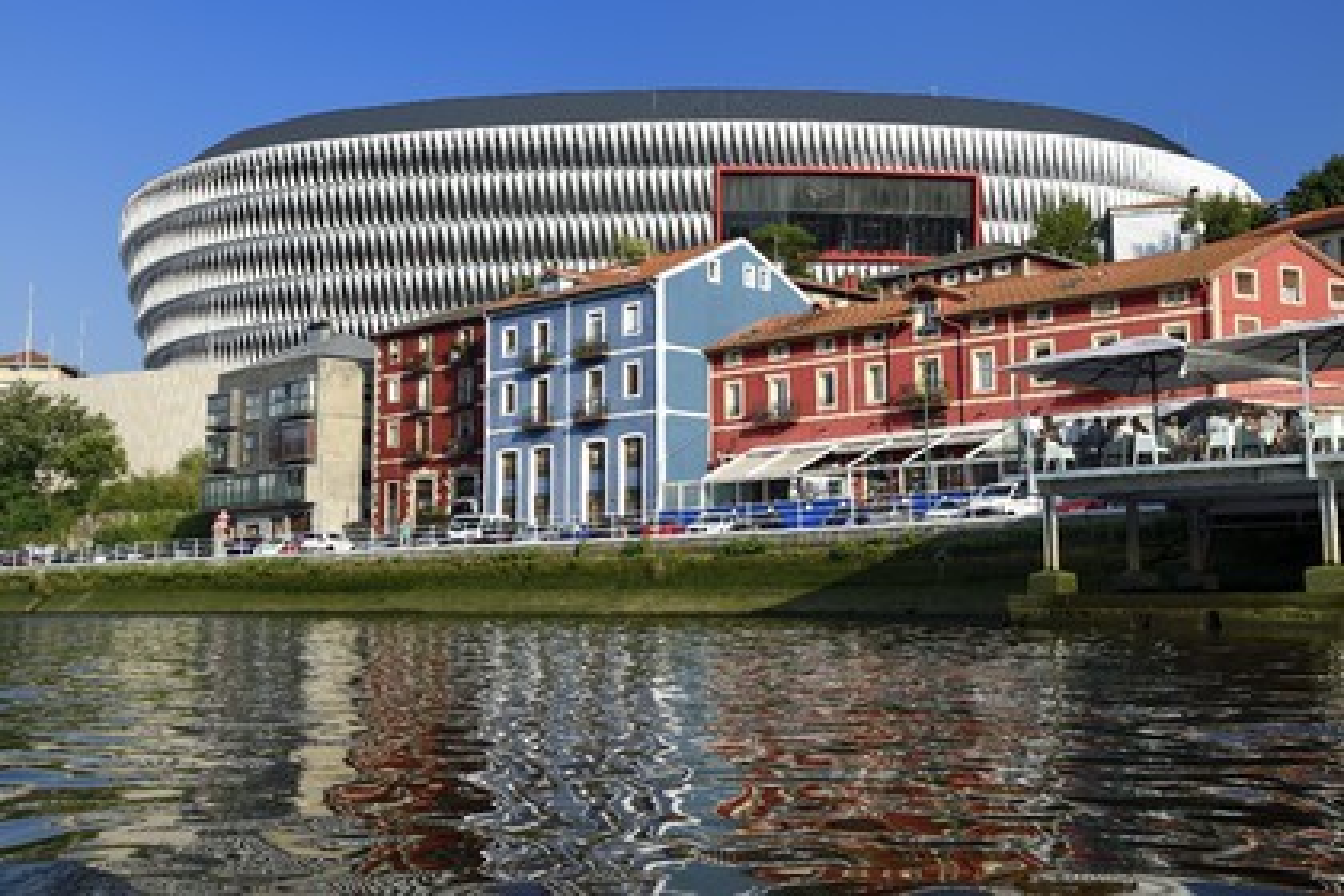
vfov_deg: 35.1
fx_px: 1419
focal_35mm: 38
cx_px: 672
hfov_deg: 50.7
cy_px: 448
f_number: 7.1
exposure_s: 1/500
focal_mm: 38
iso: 200
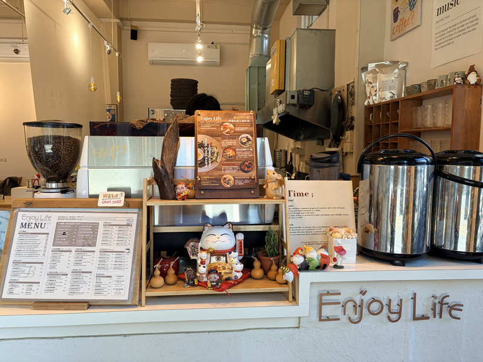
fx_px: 363
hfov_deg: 67.3
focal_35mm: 26
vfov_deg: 53.1
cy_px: 181
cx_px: 242
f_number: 1.6
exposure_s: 1/60
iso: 80
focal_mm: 5.96
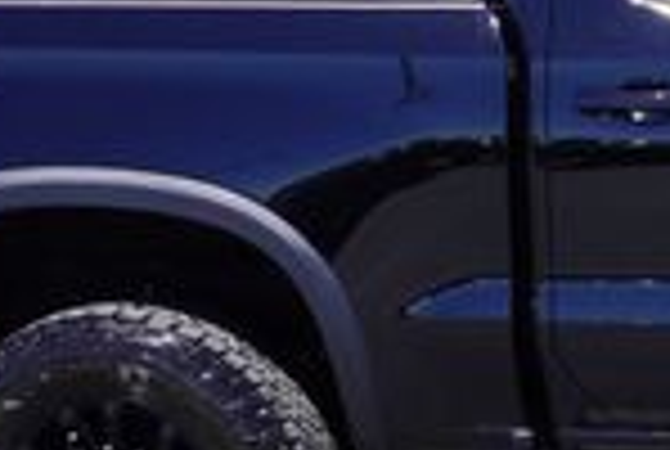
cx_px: 940
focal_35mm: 103
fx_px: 1921
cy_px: 270
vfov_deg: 13.3
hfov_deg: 18.1
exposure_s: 1/125
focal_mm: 16
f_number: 8
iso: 100
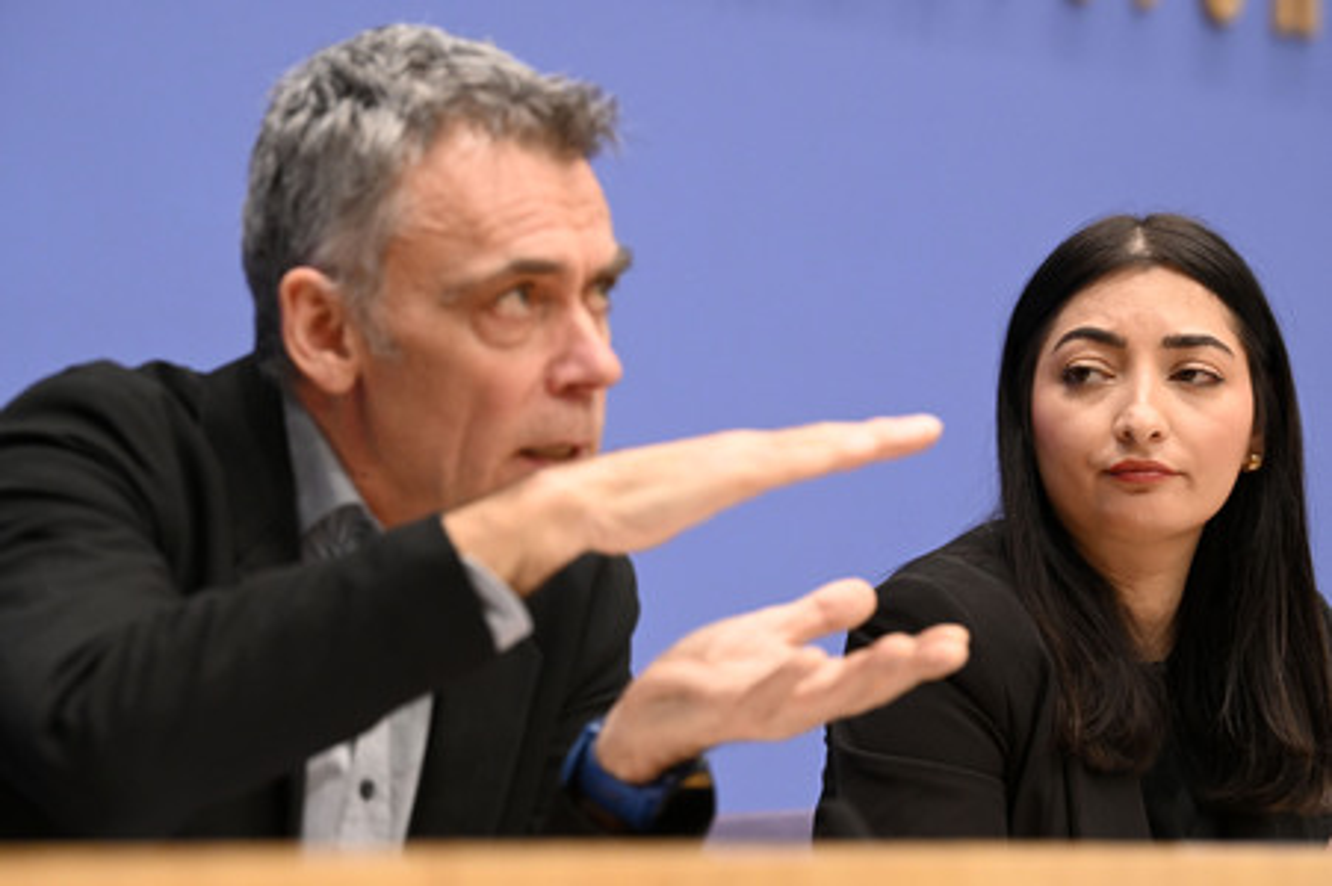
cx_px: 666
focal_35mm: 150
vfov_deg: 9.1
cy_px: 443
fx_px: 5546
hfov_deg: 13.7
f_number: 5
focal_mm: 150
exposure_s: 1/500
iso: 5000
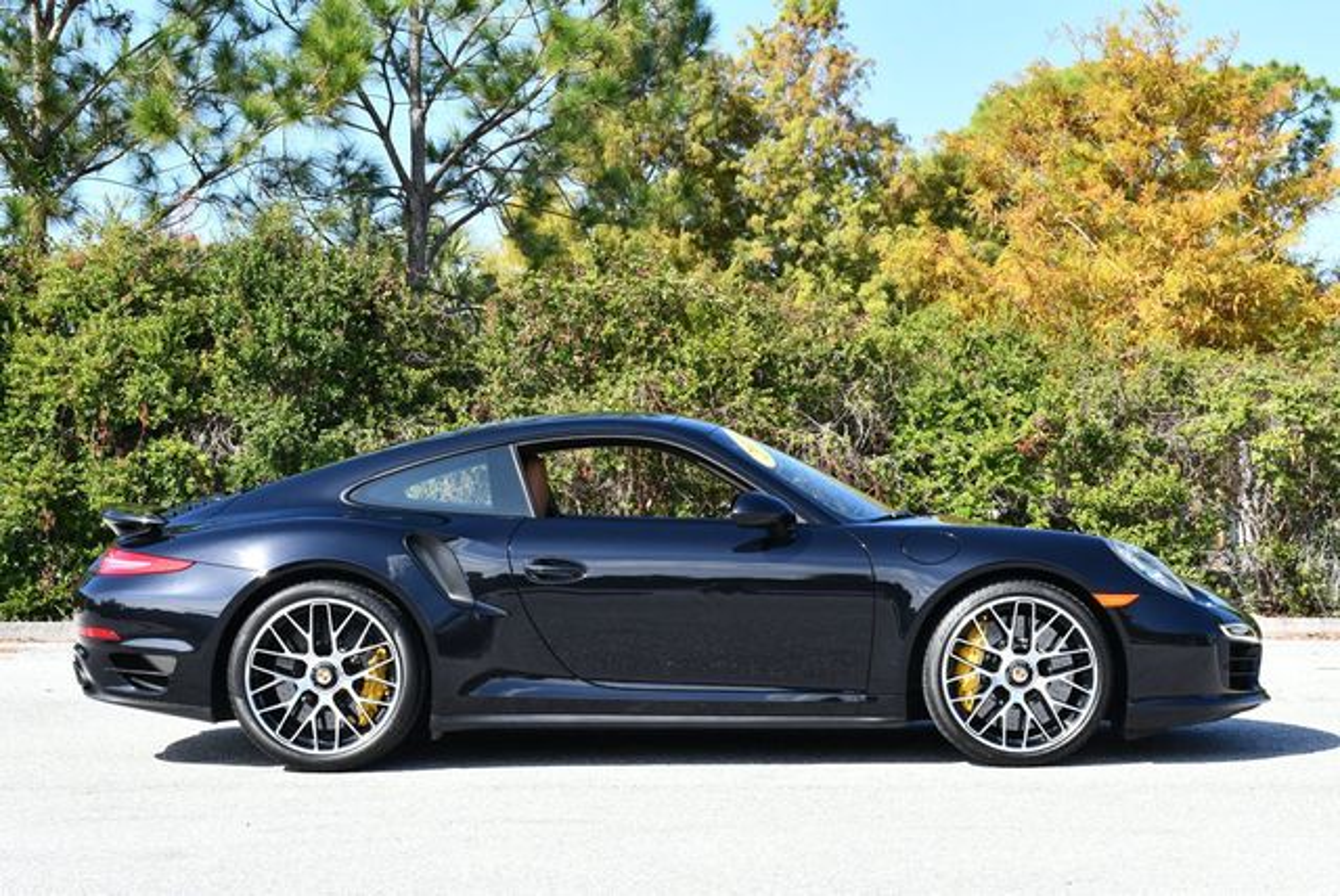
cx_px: 670
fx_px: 2608
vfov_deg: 19.5
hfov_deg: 28.8
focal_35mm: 70
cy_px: 448
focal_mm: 35
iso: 200
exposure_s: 1/250
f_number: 8
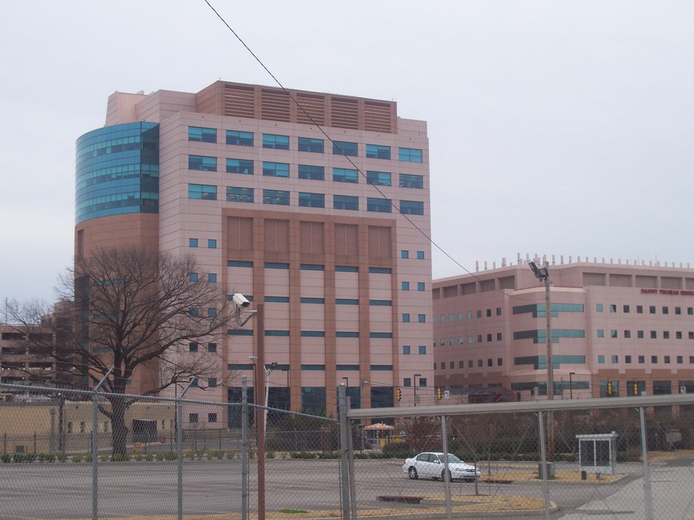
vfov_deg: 22.6
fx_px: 1303
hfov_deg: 29.8
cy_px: 260
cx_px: 347
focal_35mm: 65
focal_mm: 10.8
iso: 80
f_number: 3.6
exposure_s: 1/515
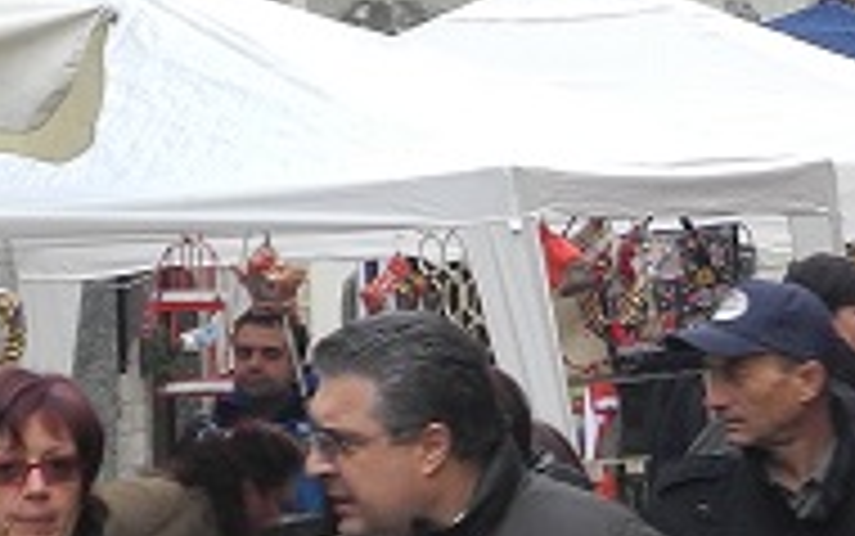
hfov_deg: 3.9
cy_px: 536
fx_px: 12427
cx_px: 1035
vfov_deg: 2.5
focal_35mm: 533
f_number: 4.5
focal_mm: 22.5
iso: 140
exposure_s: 1/30
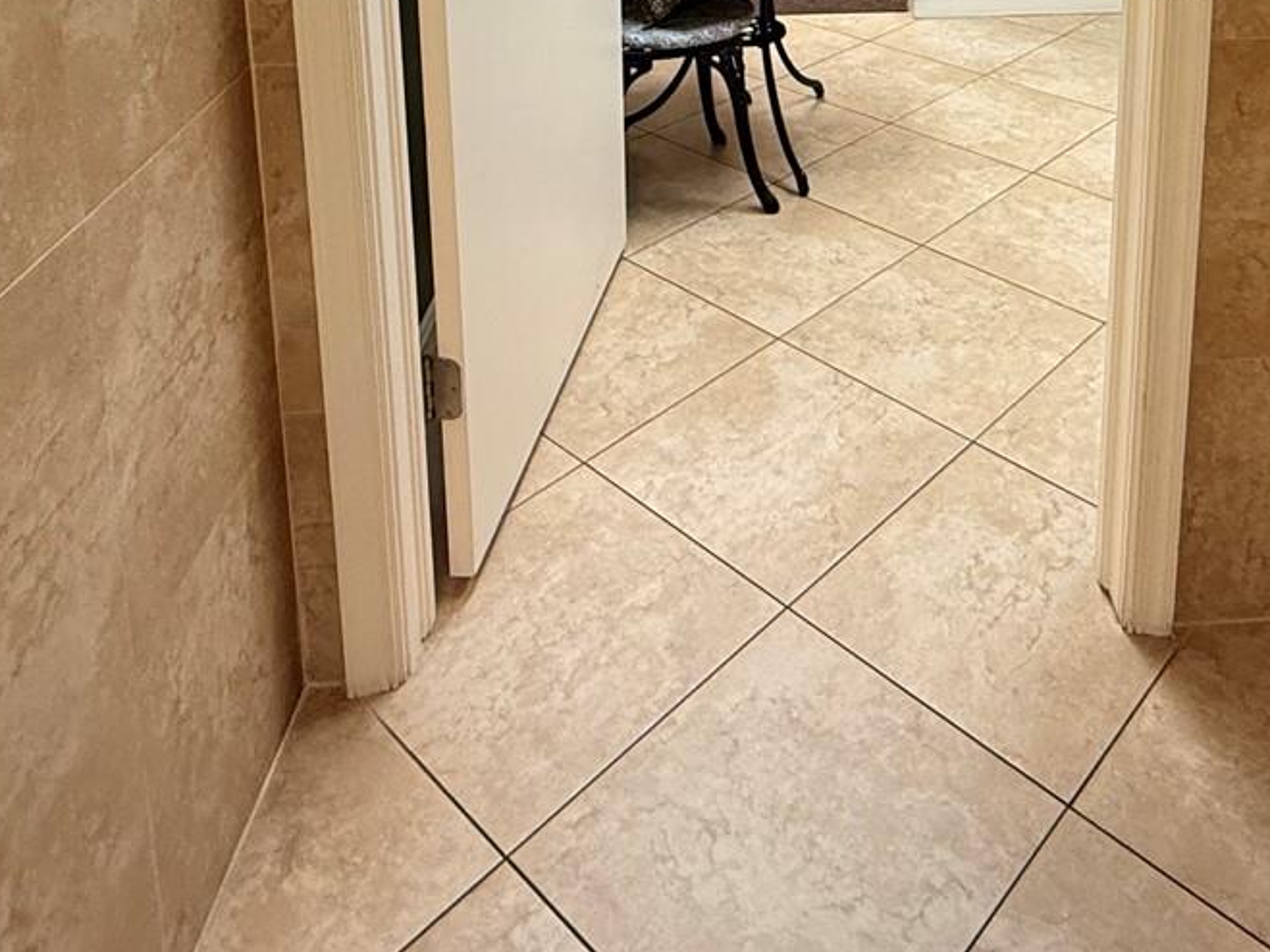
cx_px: 902
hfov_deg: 52.3
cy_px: -168
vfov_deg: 34.3
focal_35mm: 34
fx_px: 1247
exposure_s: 1/120
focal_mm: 2.22
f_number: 2.2
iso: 320
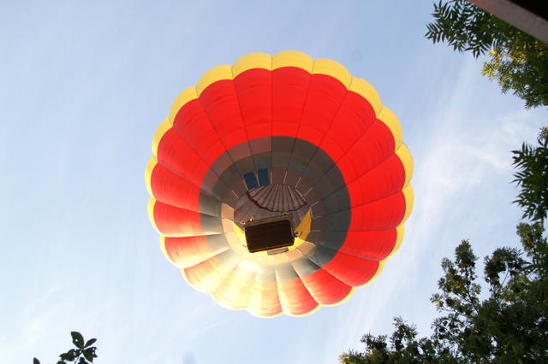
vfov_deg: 36.8
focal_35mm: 36
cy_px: 182
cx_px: 274
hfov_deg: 53.2
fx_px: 548
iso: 200
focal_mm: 24
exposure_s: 1/125
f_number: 6.7
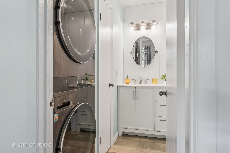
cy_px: 76
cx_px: 115
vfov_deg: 56.1
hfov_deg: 77.3
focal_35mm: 22
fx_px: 144
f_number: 8
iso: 250
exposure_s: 1/6
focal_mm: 15
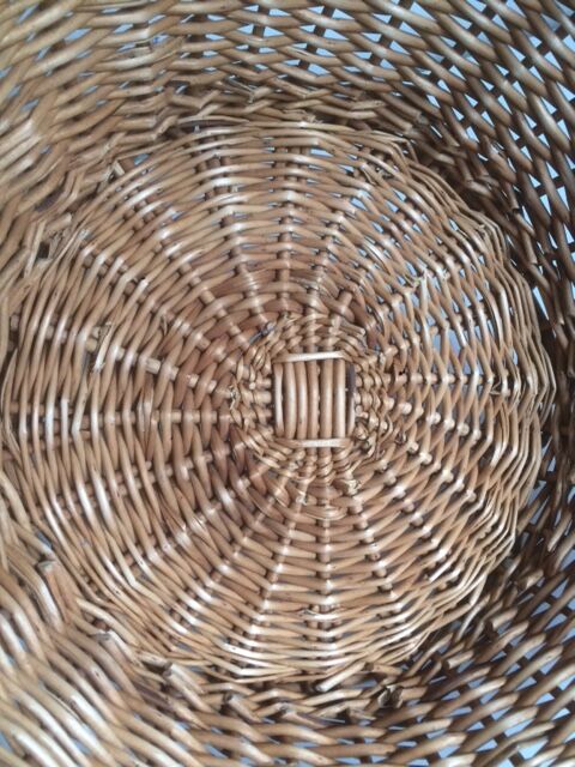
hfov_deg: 48.2
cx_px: 288
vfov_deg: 61.7
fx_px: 642
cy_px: 384
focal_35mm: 29
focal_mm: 4.15
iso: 160
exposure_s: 1/33
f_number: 2.2
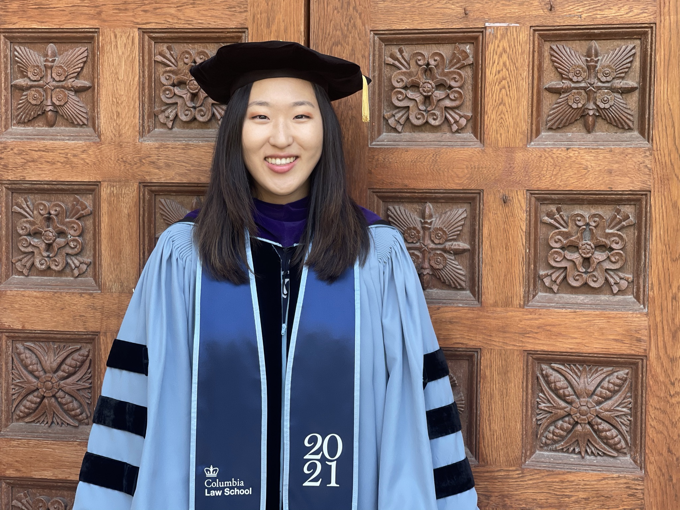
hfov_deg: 30.3
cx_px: 340
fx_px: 1257
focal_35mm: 64
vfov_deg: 22.9
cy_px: 255
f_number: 2.2
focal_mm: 7.5
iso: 50
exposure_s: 1/121
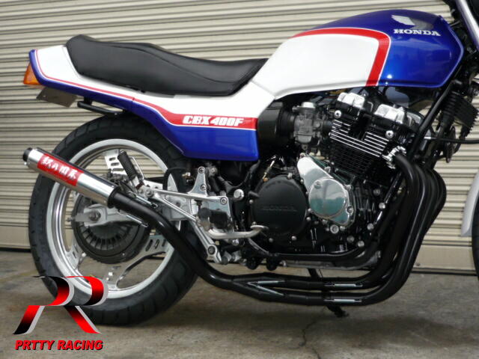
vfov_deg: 22.3
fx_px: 913
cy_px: 180
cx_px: 240
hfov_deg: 29.4
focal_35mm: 66
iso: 100
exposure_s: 1/160
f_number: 3
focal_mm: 6.8
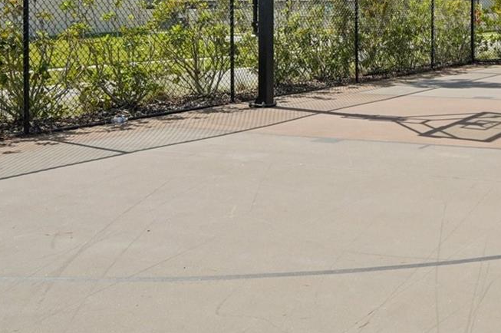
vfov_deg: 25.8
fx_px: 681
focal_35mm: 49
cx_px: 558
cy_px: -13
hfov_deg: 34.5
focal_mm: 20
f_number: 8
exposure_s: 1/2000
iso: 400
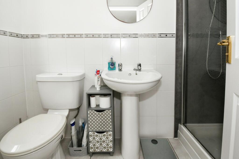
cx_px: 120
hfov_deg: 100.4
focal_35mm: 15
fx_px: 100
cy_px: 80
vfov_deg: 77.3
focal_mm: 10
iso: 800
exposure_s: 1/60
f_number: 7.1
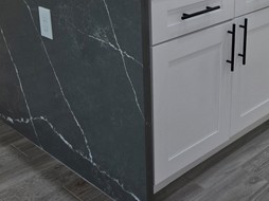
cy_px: 34
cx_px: 202
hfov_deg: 32.6
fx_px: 450
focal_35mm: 58
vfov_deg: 24.7
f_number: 1.8
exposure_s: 1/120
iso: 64
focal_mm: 5.4
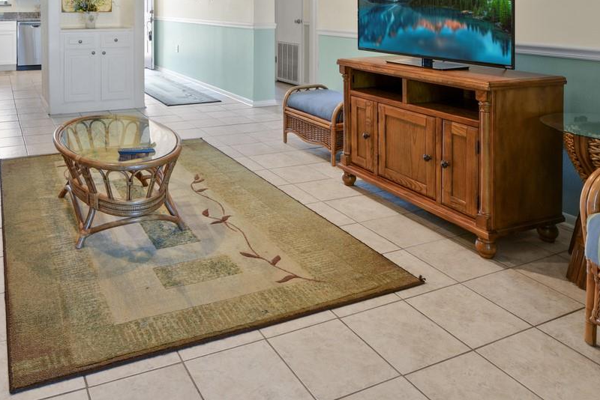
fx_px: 467
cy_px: 3
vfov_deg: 40.8
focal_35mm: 28
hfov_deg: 63.2
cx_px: 184
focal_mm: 14
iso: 320
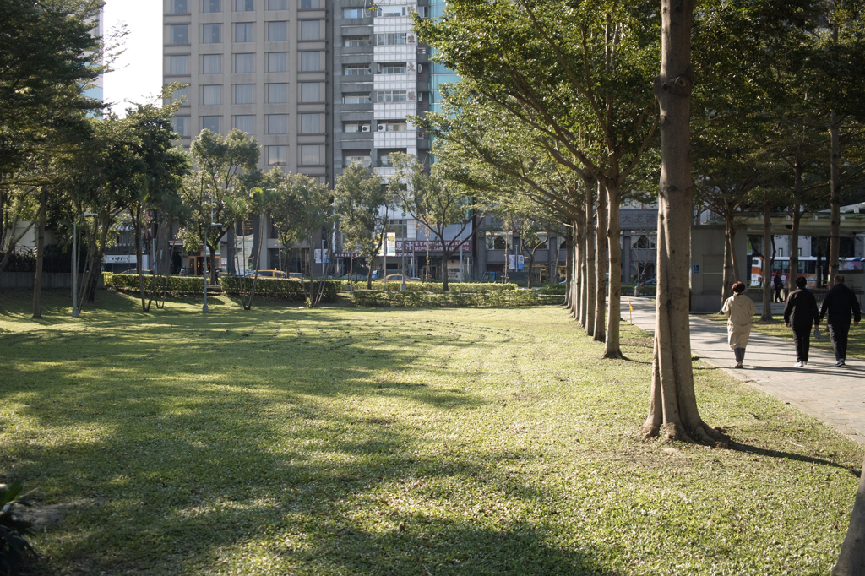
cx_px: 432
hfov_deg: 47.4
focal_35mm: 41
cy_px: 288
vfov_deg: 32.6
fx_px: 985
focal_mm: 24.2
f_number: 2.8
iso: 100
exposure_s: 1/400
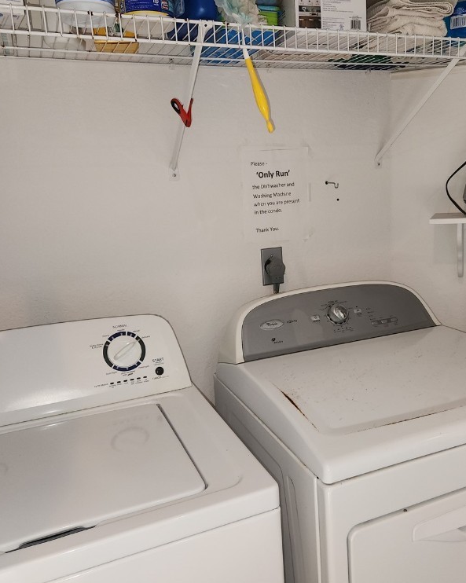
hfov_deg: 46.8
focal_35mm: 31
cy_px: 288
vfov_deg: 57.2
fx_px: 535
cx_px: 283
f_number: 1.8
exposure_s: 1/60
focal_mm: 5.4
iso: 80
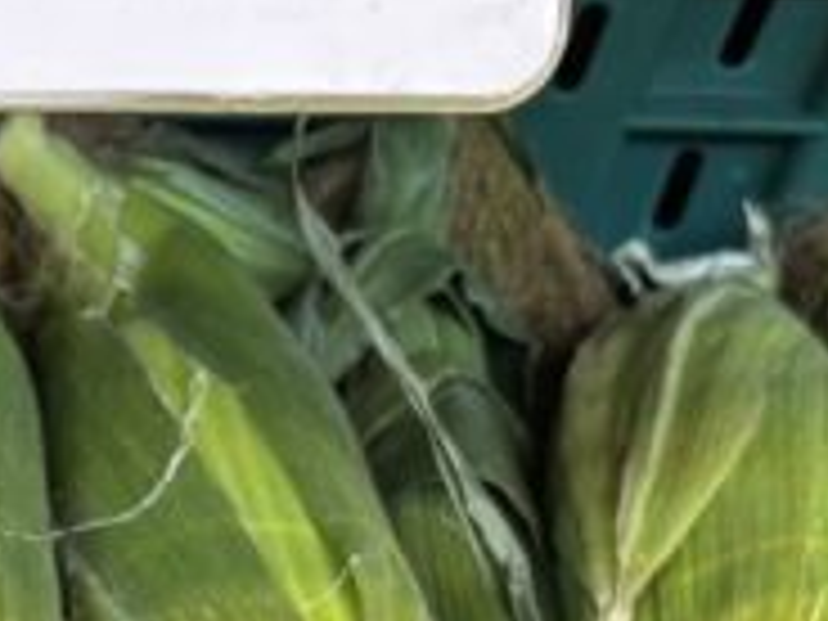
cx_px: -176
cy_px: 1274
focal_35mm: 145
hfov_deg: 13.2
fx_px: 3468
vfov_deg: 9.5
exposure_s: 1/100
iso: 125
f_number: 1.6
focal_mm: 5.96
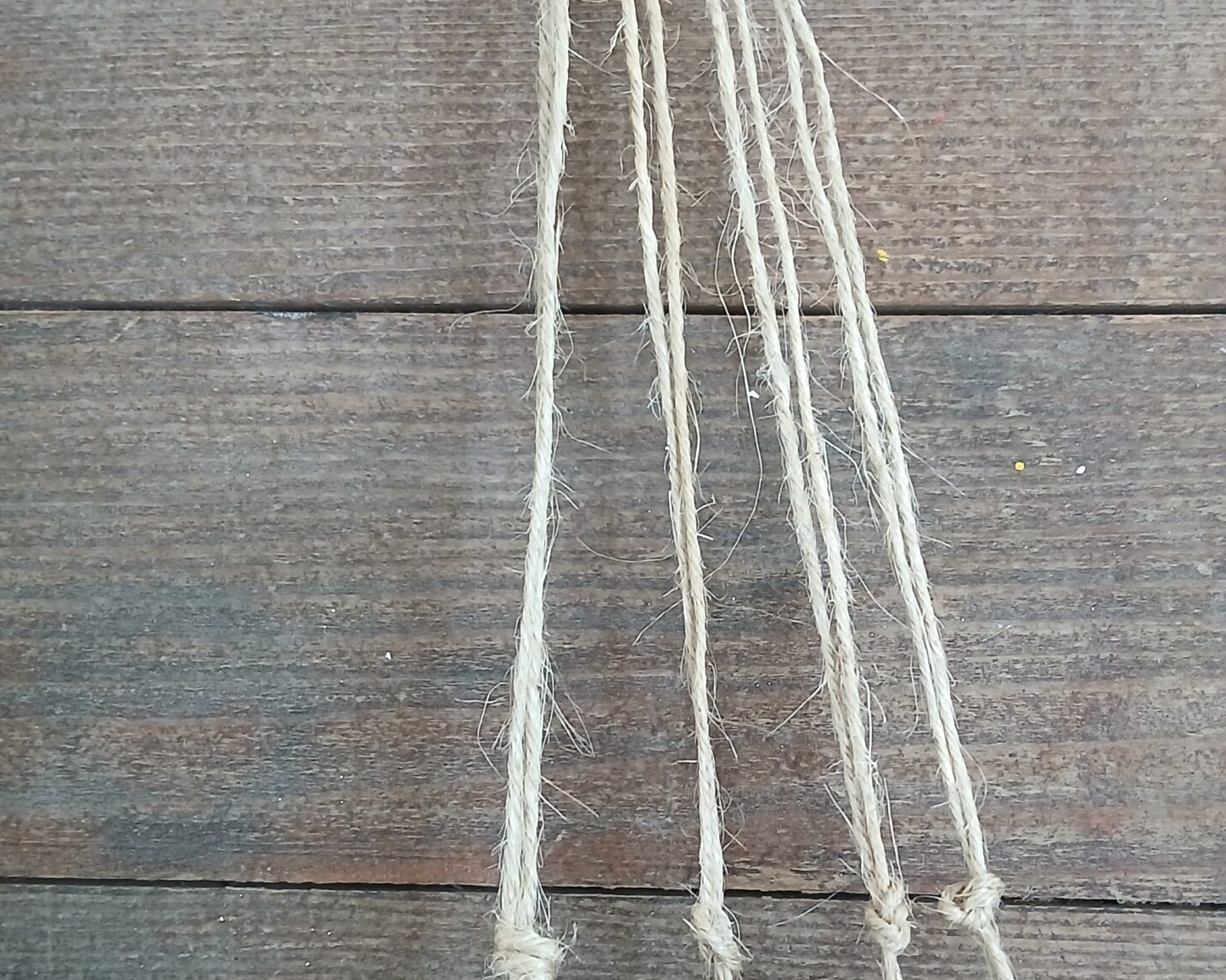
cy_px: 604
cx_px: 791
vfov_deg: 33.3
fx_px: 1633
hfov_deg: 40.8
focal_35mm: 45
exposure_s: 1/50
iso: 250
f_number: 1.8
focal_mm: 3.98
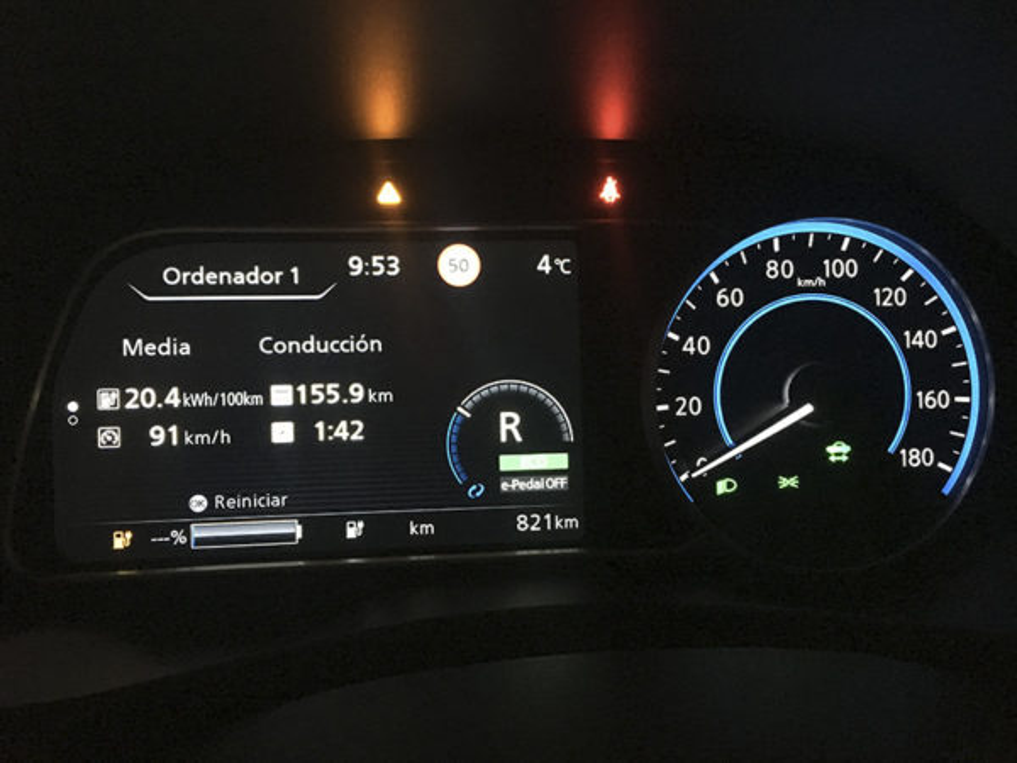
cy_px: 382
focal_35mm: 29
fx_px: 852
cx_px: 508
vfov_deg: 48.2
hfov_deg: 61.7
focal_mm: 4.15
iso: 800
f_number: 2.2
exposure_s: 1/17
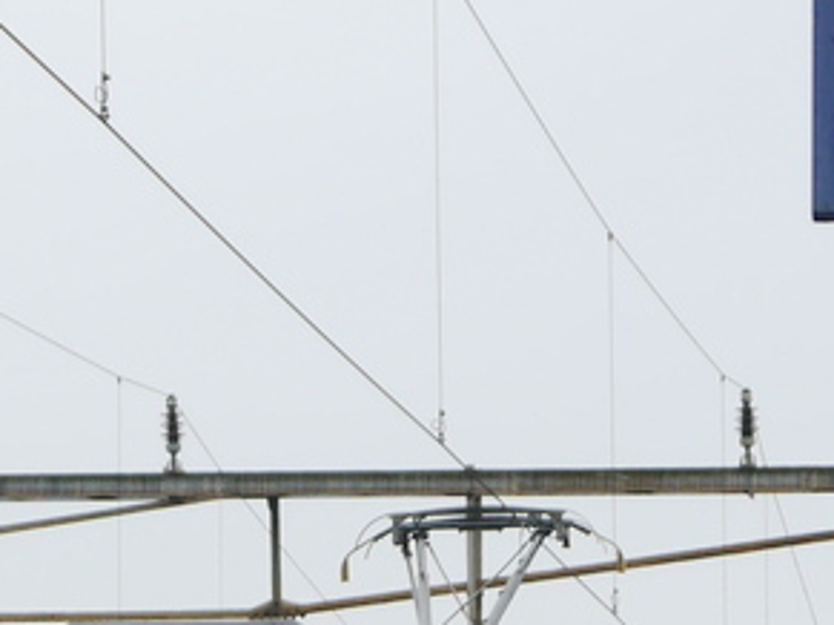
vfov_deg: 4.3
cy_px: 1101
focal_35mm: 346
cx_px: 69
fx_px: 8333
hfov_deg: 5.7
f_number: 5.6
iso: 160
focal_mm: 42
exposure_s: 1/100
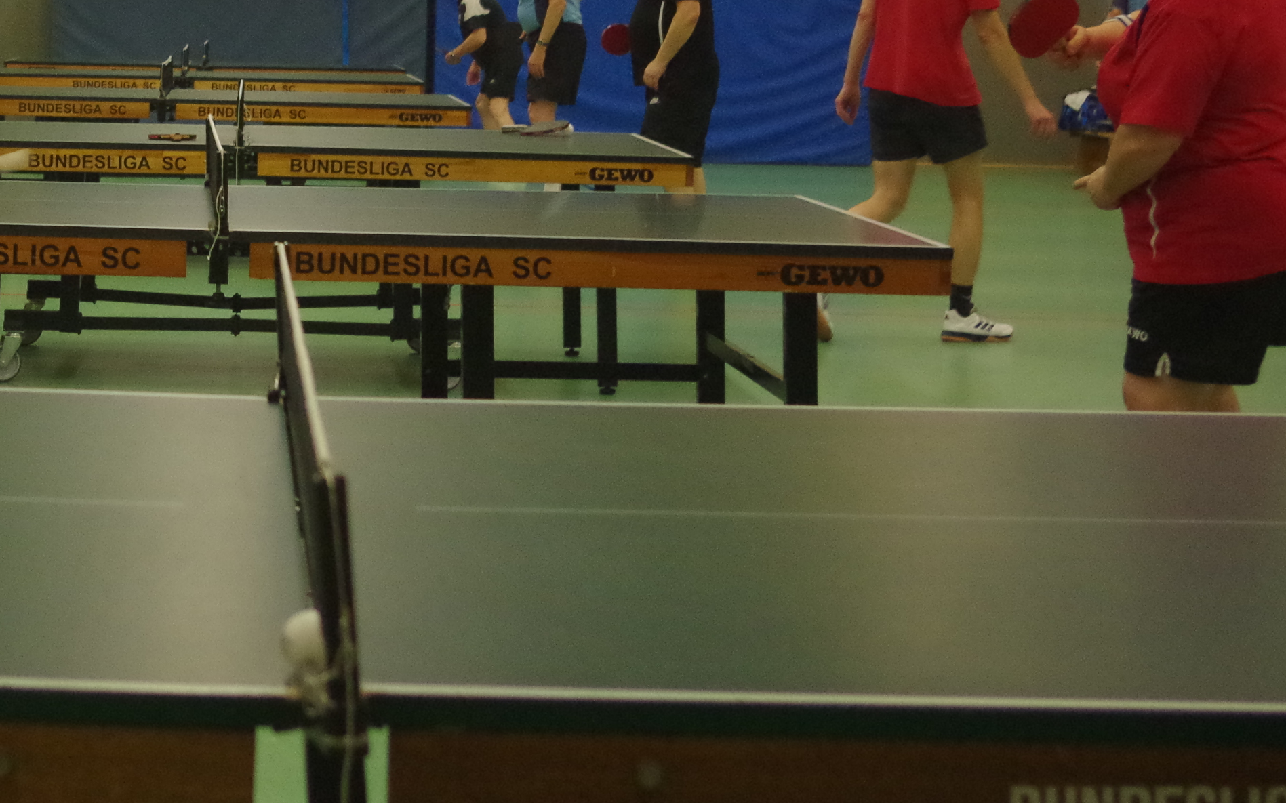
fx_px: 3189
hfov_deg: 22.3
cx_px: 126
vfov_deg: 14.2
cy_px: 58
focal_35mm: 91
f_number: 4
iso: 3200
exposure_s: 1/125
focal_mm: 33
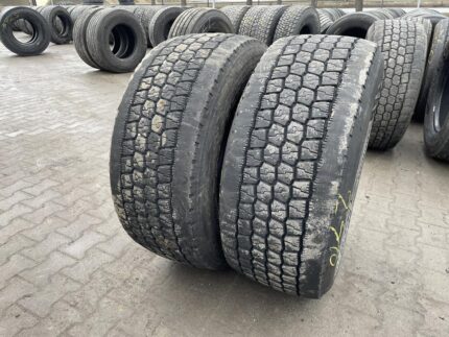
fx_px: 337
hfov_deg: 67.3
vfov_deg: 53.1
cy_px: 168
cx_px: 224
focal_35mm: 26
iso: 100
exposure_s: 1/121
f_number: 1.6
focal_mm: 4.2
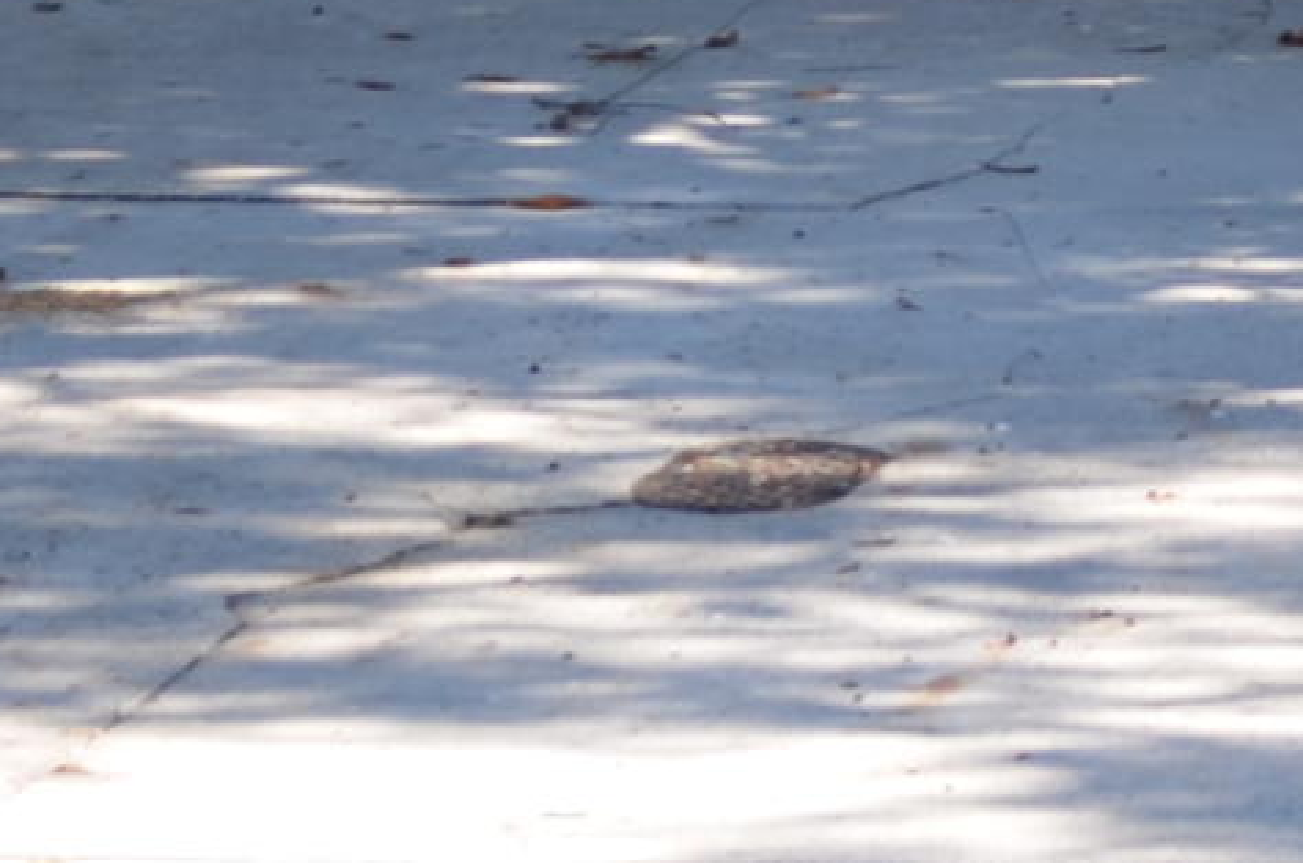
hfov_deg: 8.9
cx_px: 1880
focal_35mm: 228
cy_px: -917
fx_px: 8236
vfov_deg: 5.8
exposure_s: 1/200
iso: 100
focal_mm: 24
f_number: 5.6
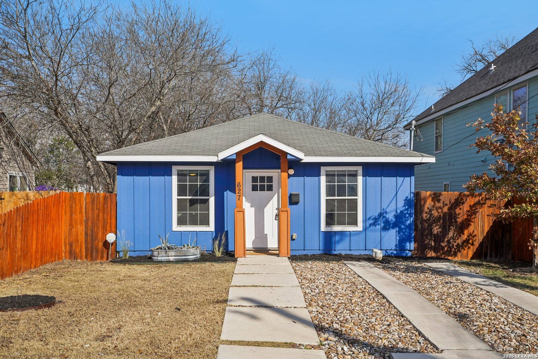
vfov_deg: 39.4
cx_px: 269
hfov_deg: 56.5
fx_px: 501
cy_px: 180
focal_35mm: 34
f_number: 8
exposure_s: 1/400
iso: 100
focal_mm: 33.5
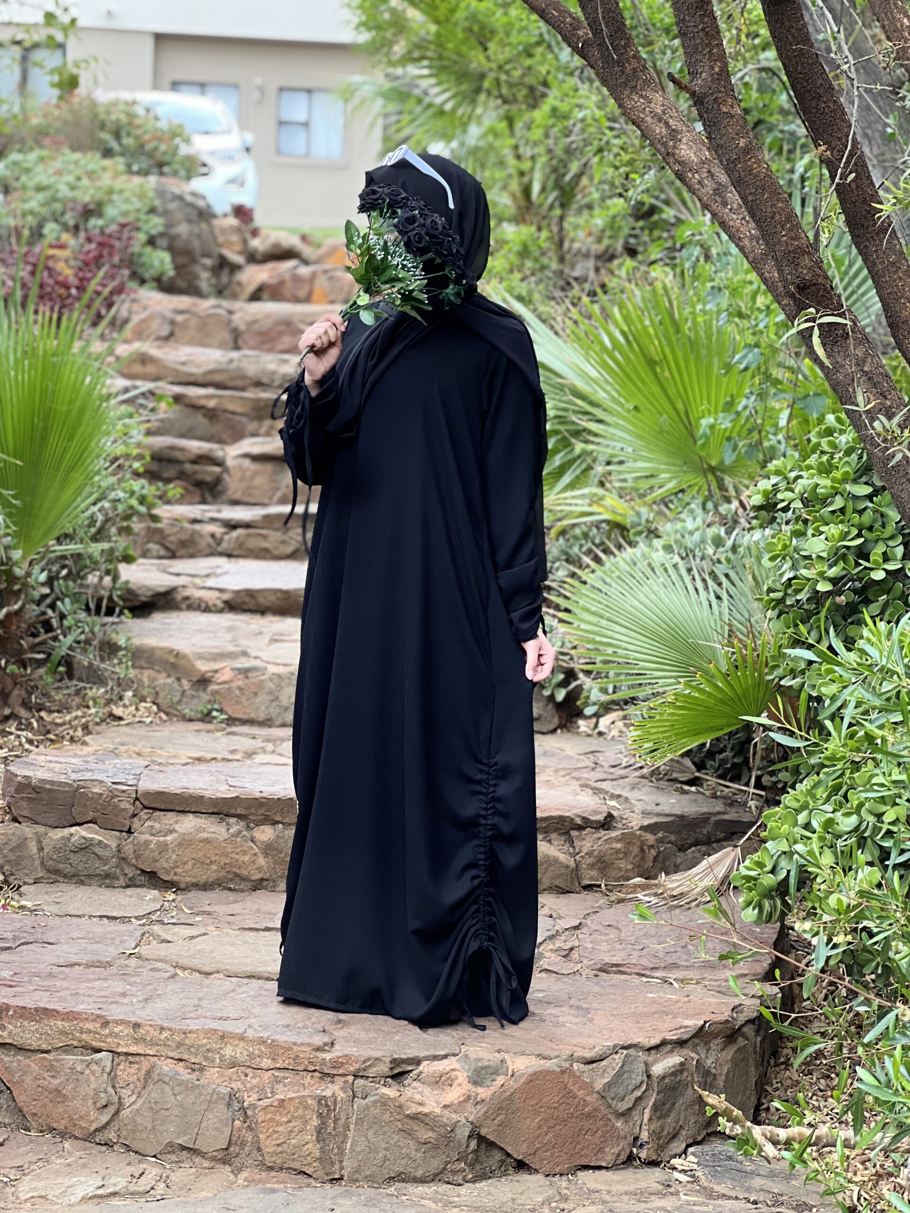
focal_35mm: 77
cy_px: 606
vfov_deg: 25.3
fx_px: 2699
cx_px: 455
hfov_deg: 19.1
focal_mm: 9
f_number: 2.8
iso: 160
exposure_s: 1/121
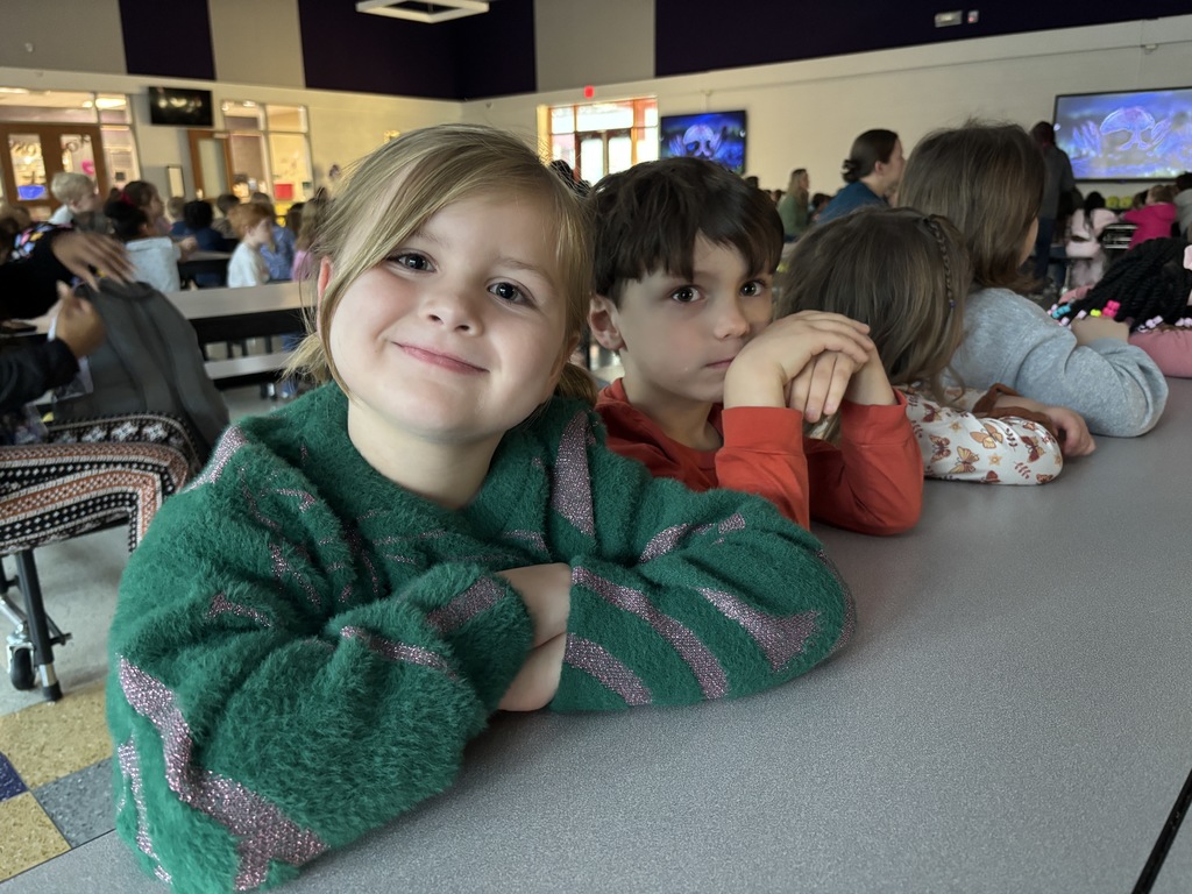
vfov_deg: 53.1
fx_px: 895
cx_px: 596
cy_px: 447
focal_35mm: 26
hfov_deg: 67.3
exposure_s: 1/60
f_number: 1.6
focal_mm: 5.96
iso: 500
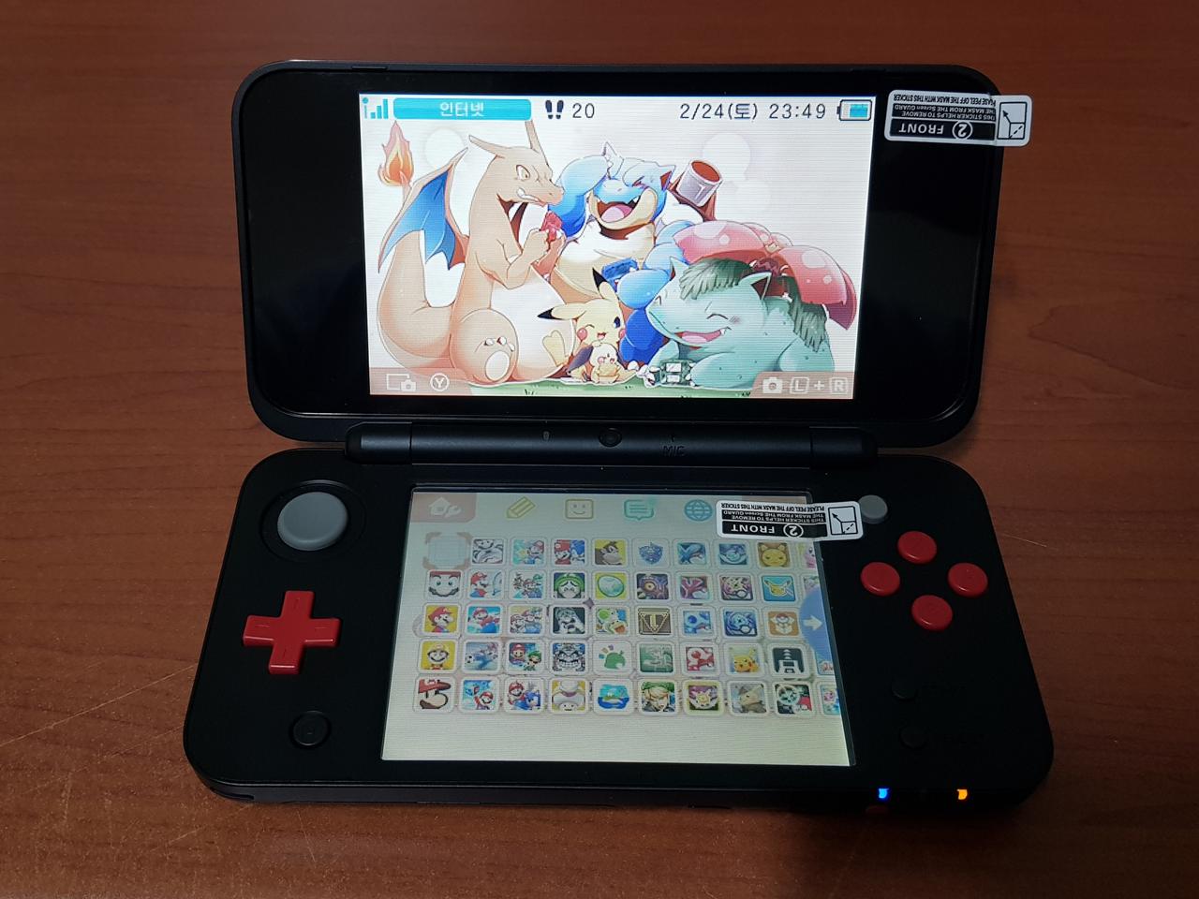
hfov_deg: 67.3
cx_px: 600
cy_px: 450
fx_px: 901
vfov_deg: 53.1
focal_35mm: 26
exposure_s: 1/33
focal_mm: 4.2
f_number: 1.7
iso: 160
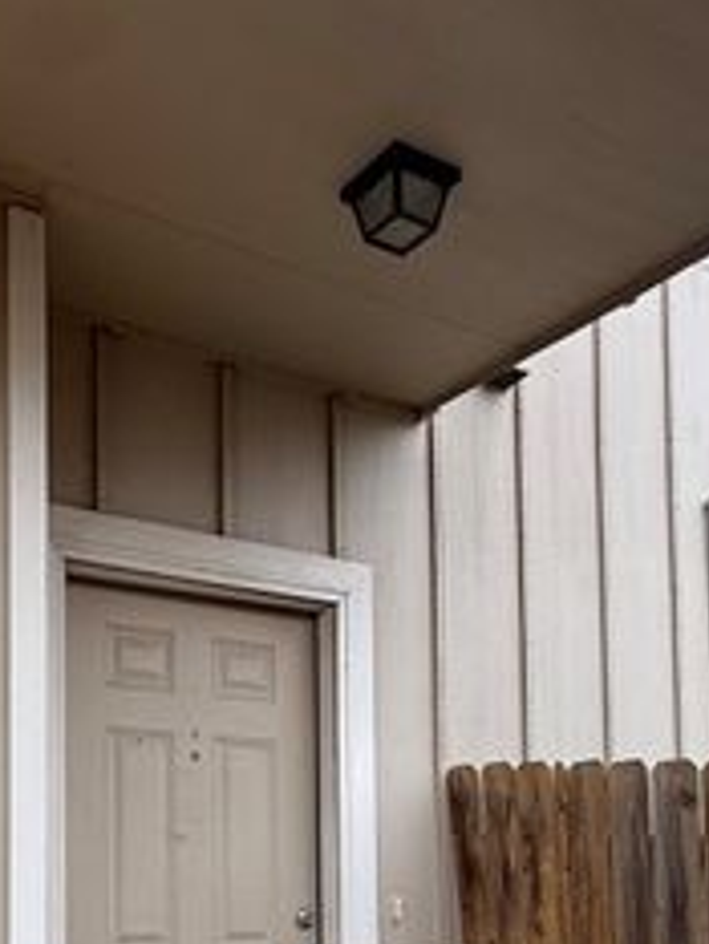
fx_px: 1091
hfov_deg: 35.2
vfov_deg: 42.7
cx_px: 178
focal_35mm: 40
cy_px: 857
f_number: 2.2
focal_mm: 2.22
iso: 50
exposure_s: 1/168
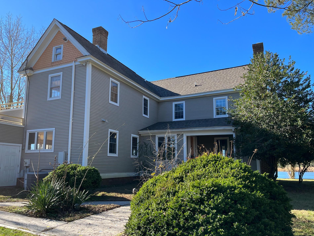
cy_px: 126
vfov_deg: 49.7
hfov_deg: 63.4
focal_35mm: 28
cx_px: 146
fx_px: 254
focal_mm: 5.1
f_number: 1.6
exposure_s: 1/1163
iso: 50
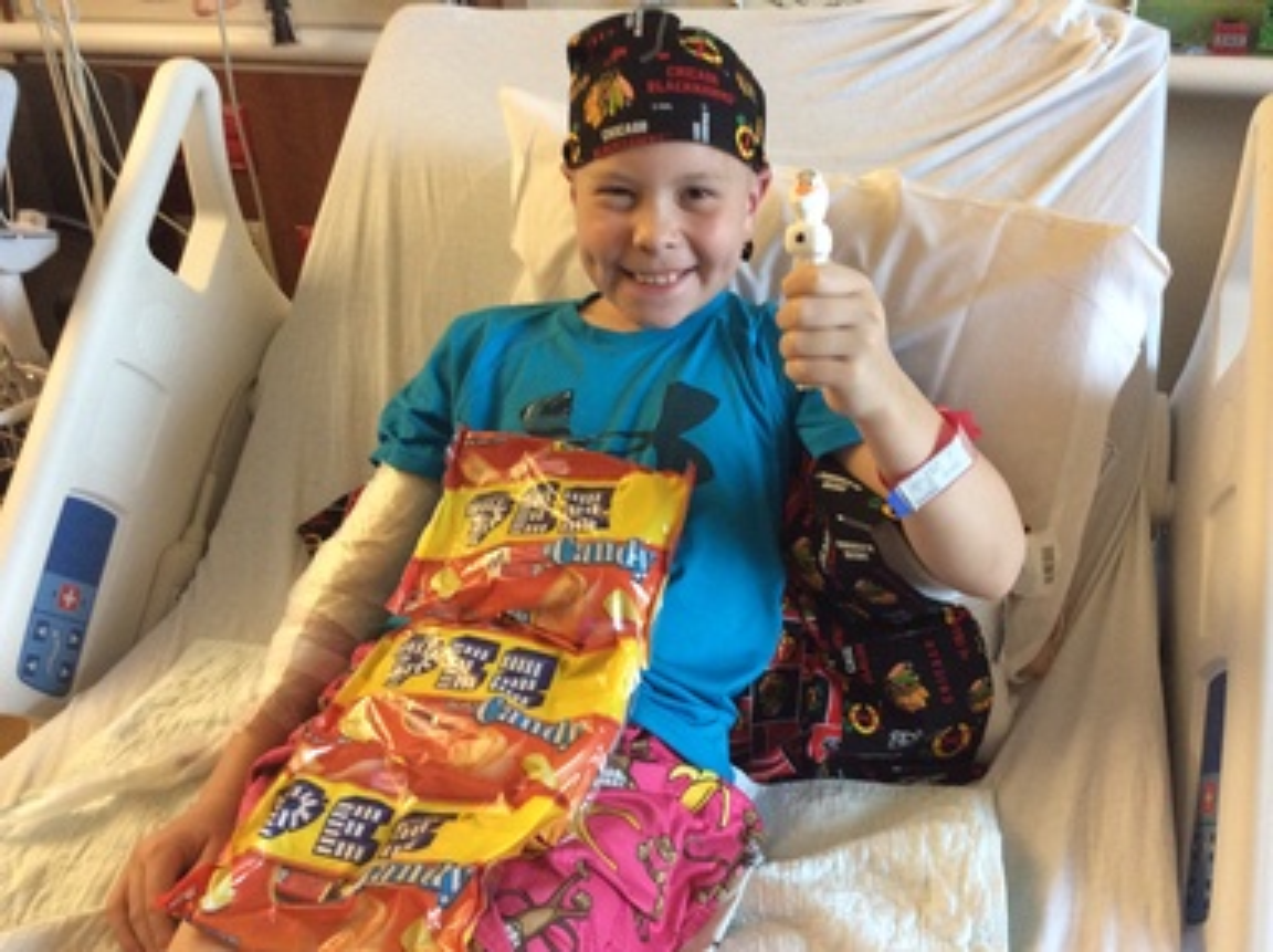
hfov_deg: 56.9
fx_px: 1175
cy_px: 476
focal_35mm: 32
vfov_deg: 44.1
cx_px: 636
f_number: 2.4
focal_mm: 3.3
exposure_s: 1/24
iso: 160
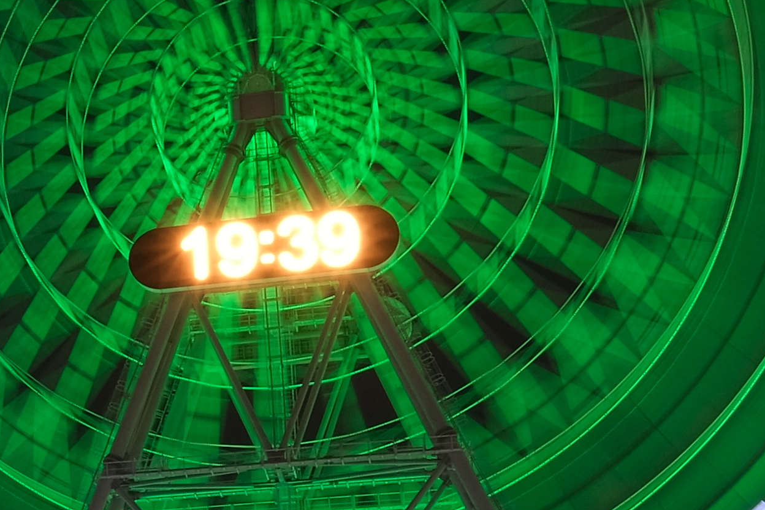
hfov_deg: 16.1
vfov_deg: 11.8
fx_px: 2444
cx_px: -436
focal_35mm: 115
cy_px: 525
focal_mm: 15.1
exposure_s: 15
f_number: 16
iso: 160
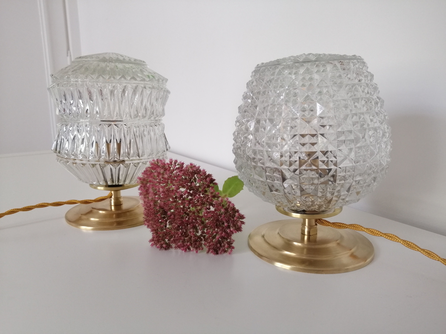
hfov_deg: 65.3
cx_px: 223
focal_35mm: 27
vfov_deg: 51.4
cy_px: 167
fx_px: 348
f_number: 1.8
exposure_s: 1/50
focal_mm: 3.95
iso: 125
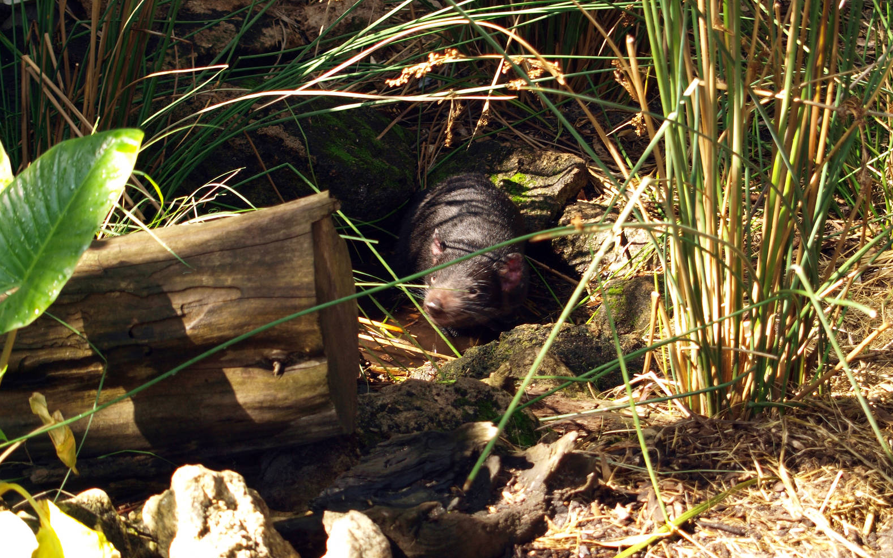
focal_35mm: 97
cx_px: 440
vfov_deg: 13.5
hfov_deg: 21.4
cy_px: 256
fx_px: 2361
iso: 160
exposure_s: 1/25
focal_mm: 45
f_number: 5.6
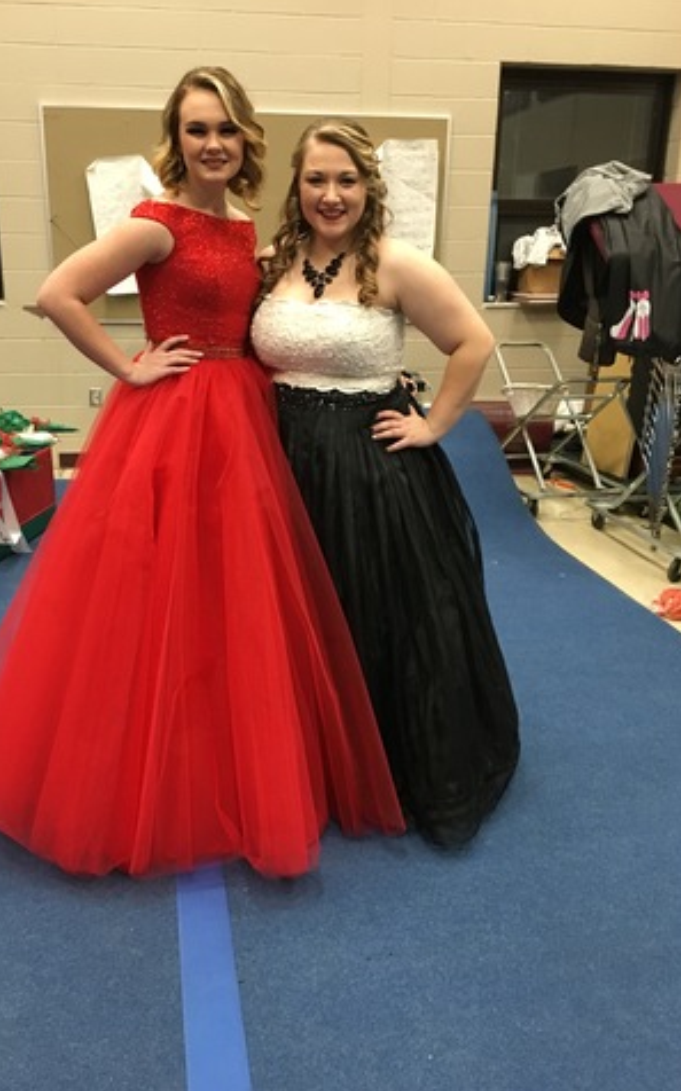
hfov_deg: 40.5
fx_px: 922
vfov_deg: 61.3
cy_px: 543
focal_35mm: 31
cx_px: 296
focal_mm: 4.15
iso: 200
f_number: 2.2
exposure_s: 1/20
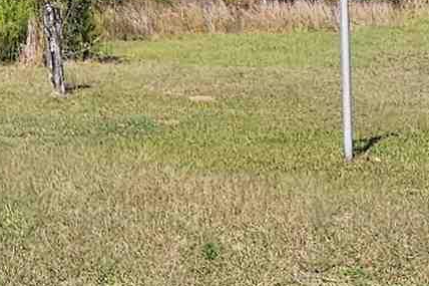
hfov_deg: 19.2
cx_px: -157
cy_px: -110
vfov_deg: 13.5
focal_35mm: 97
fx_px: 1155
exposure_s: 1/2346
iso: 50
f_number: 2.2
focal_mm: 2.2
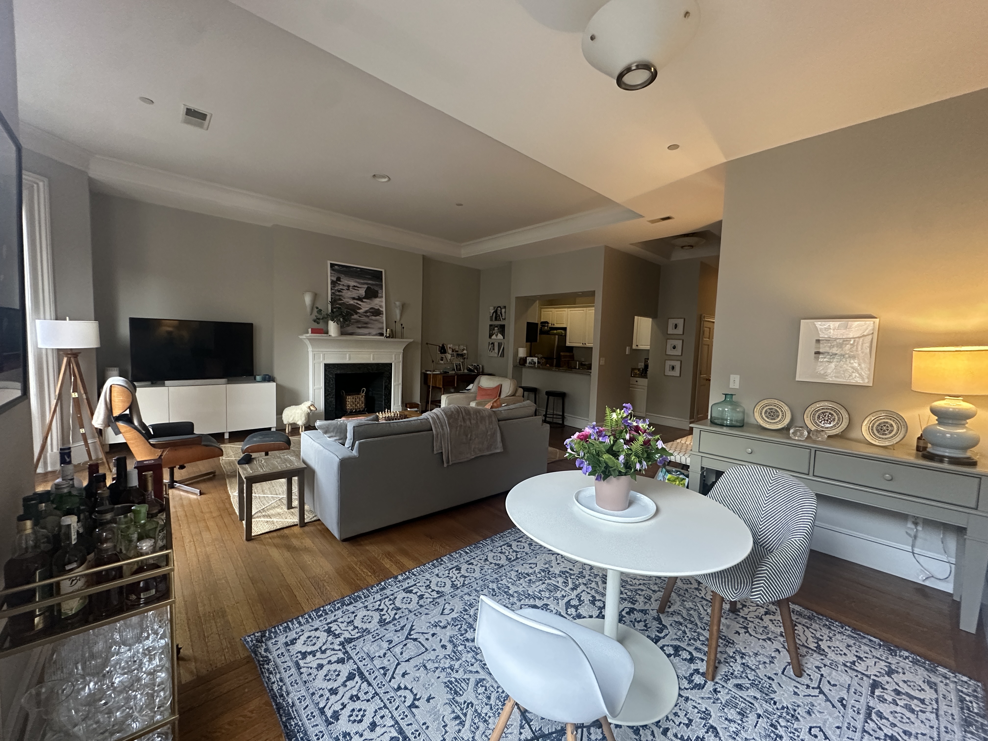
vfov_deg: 85.7
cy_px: 370
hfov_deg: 102.1
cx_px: 494
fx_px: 400
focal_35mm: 14
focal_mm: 2.22
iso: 500
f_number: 2.2
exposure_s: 1/60
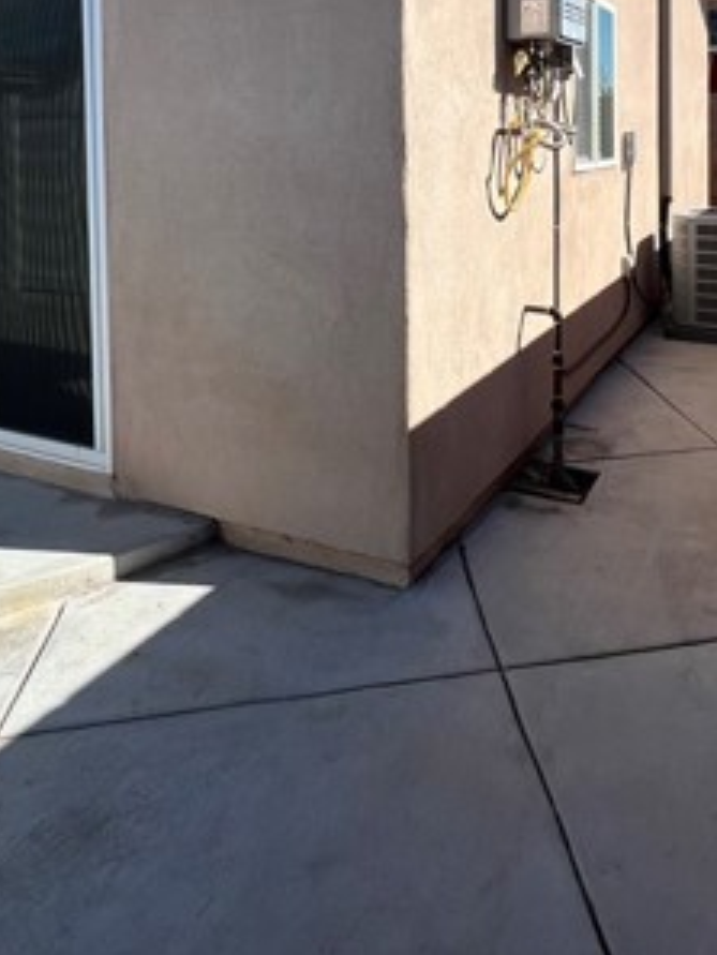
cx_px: 389
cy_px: 167
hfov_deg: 49.7
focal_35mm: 28
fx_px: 773
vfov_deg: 57.8
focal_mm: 1.57
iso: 32
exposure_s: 1/1845
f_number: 1.8
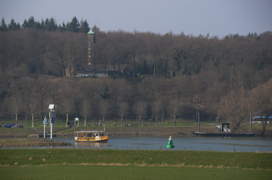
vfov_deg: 7.6
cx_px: 136
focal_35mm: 180
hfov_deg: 11.4
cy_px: 90
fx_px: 1357
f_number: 5.6
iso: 100
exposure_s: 1/250
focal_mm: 120
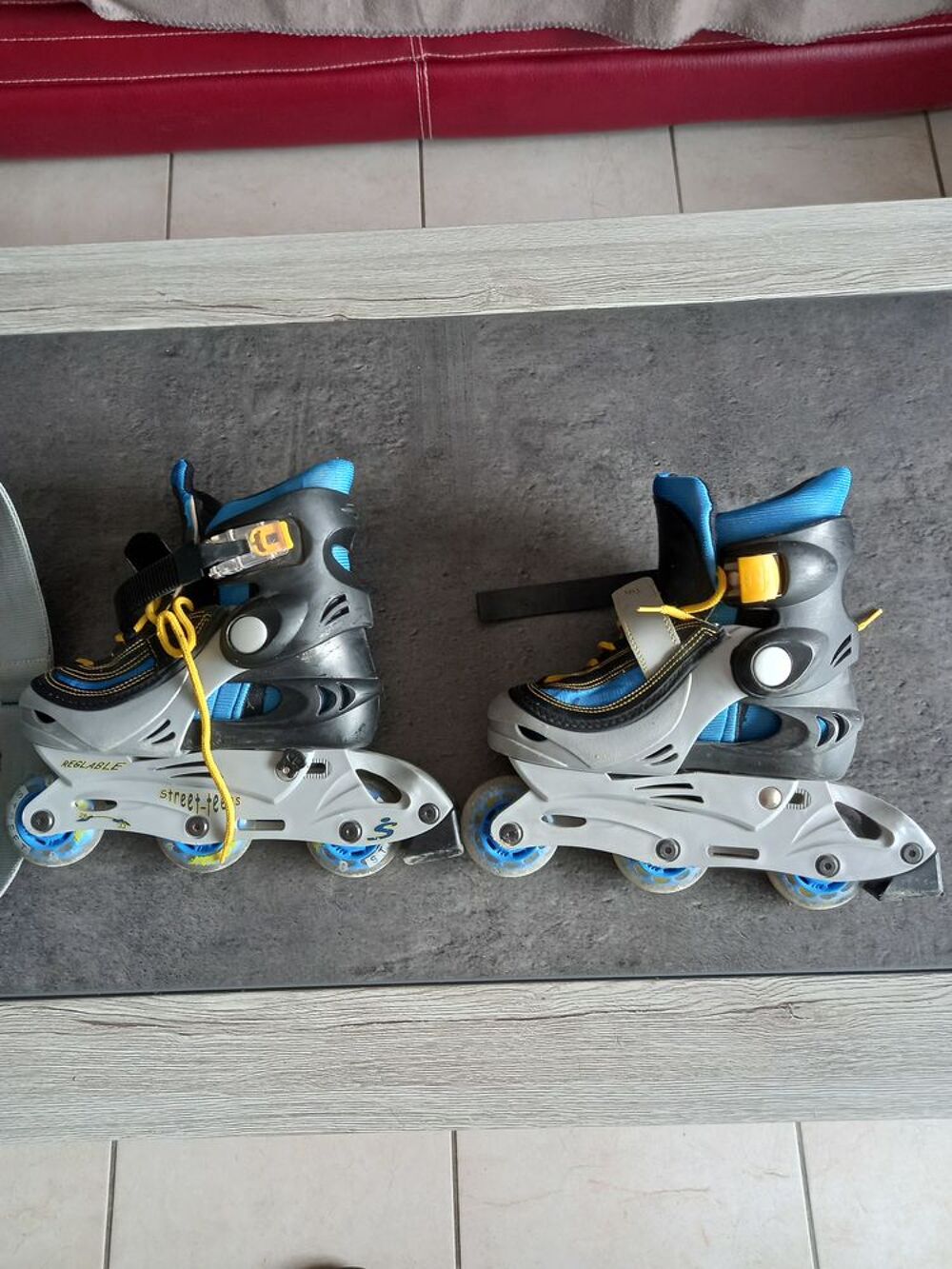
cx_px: 476
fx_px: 917
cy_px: 634
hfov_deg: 54.9
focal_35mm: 25
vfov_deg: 69.4
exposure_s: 1/50
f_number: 2
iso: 200
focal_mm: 4.6
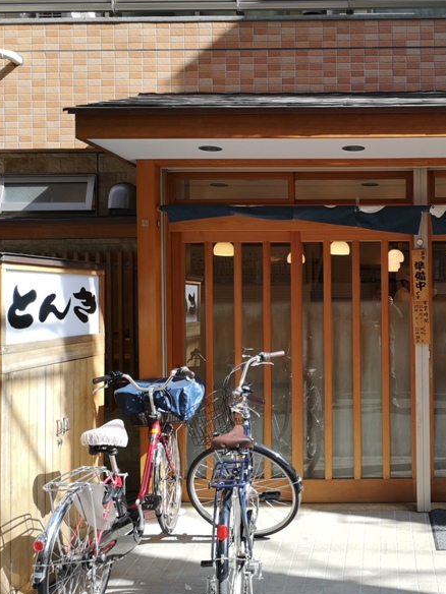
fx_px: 636
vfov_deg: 50.1
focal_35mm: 37
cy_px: 302
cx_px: 380
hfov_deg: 36.8
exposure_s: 1/900
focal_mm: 3.95
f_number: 1.8
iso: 100
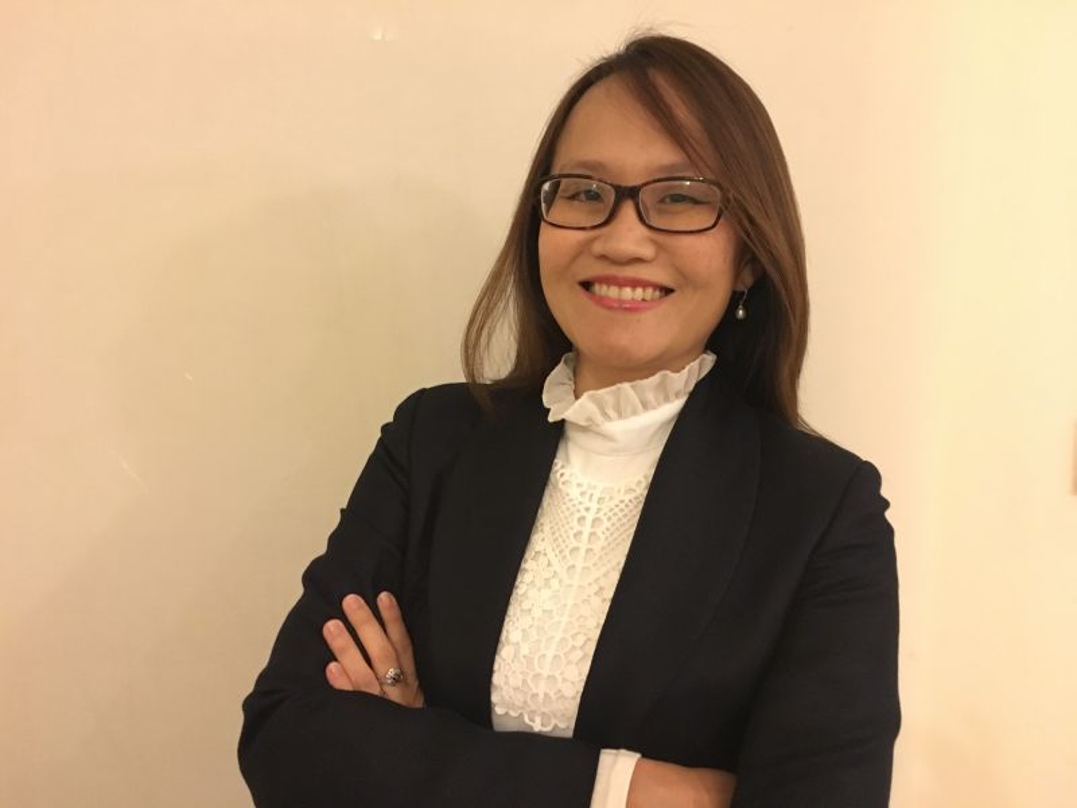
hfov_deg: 61.7
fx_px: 902
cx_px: 538
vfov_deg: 48.2
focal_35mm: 29
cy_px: 404
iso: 640
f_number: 2.2
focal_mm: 4.15
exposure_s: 1/17
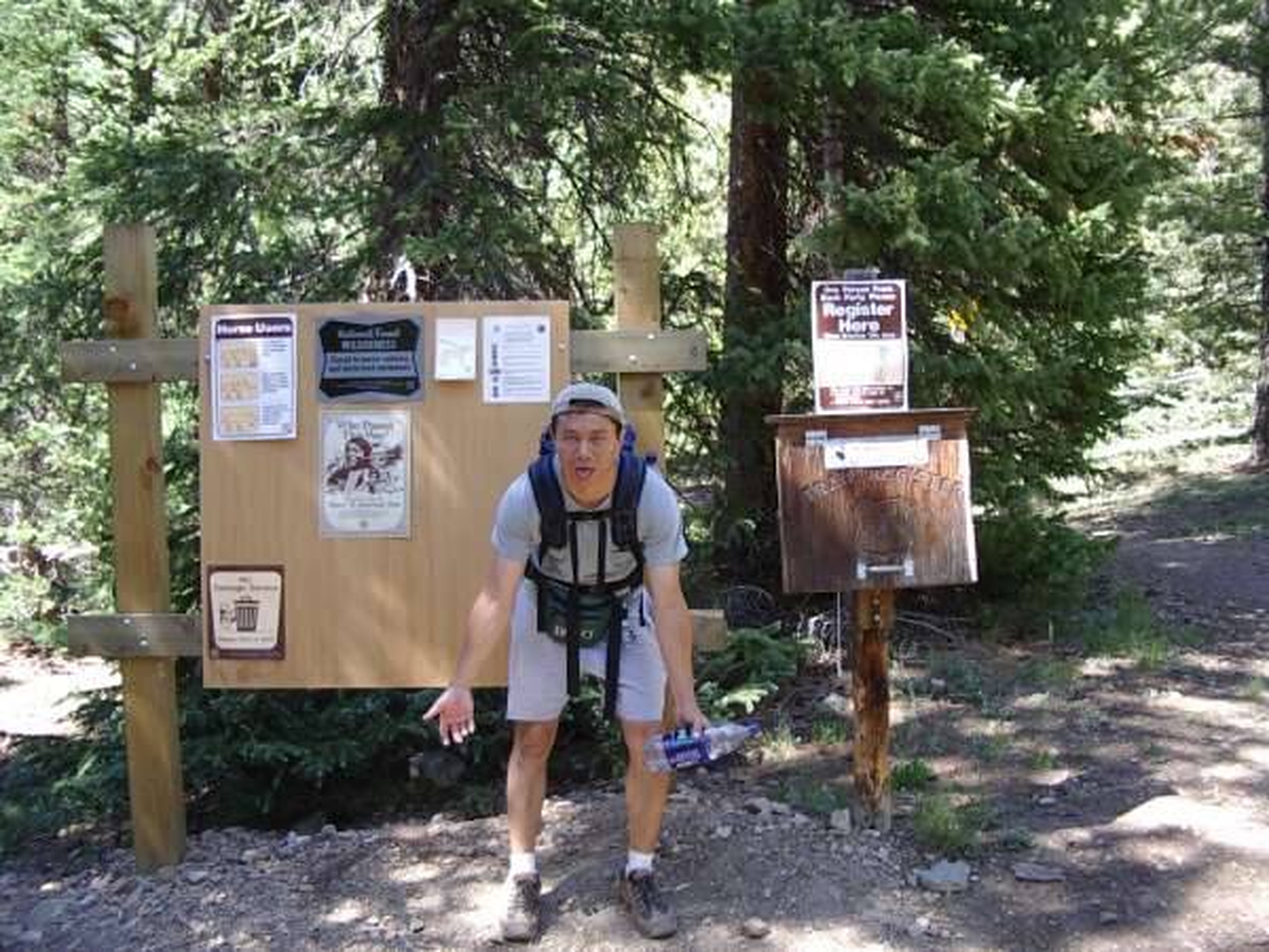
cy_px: 476
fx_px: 1393
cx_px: 634
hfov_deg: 49.0
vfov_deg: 37.7
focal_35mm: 38
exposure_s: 1/80
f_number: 2.6
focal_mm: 5.8
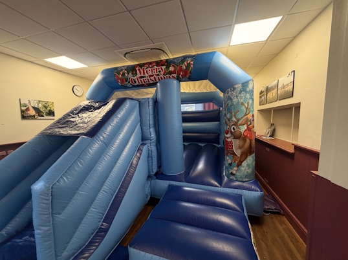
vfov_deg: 85.5
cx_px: 174
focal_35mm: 14
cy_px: 130
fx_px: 141
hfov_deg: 102.1
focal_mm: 2.22
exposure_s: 1/50
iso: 250
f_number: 2.2
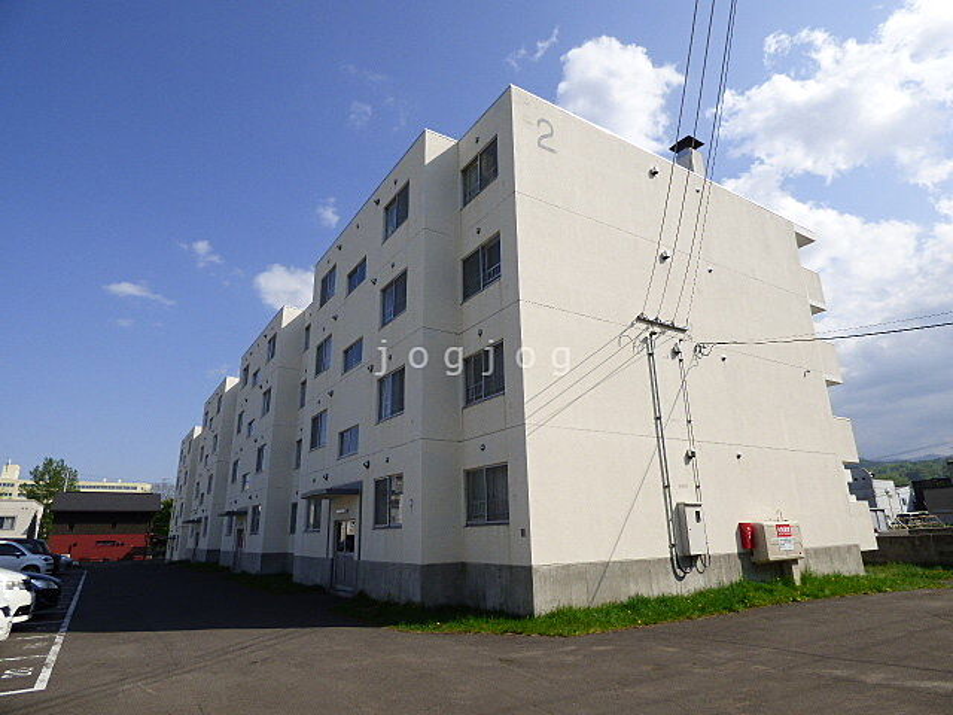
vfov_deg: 66.0
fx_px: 551
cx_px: 476
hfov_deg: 81.7
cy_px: 358
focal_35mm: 20
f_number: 3.5
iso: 100
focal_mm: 3.58
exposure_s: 1/2000
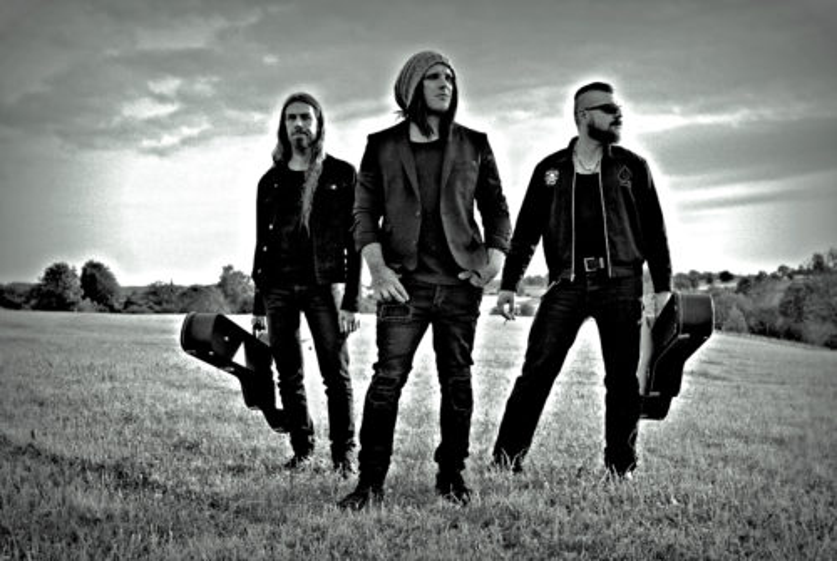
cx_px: 418
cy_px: 280
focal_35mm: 45
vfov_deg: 30.0
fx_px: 1048
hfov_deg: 43.5
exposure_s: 1/100
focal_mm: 30
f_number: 6.3
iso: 100
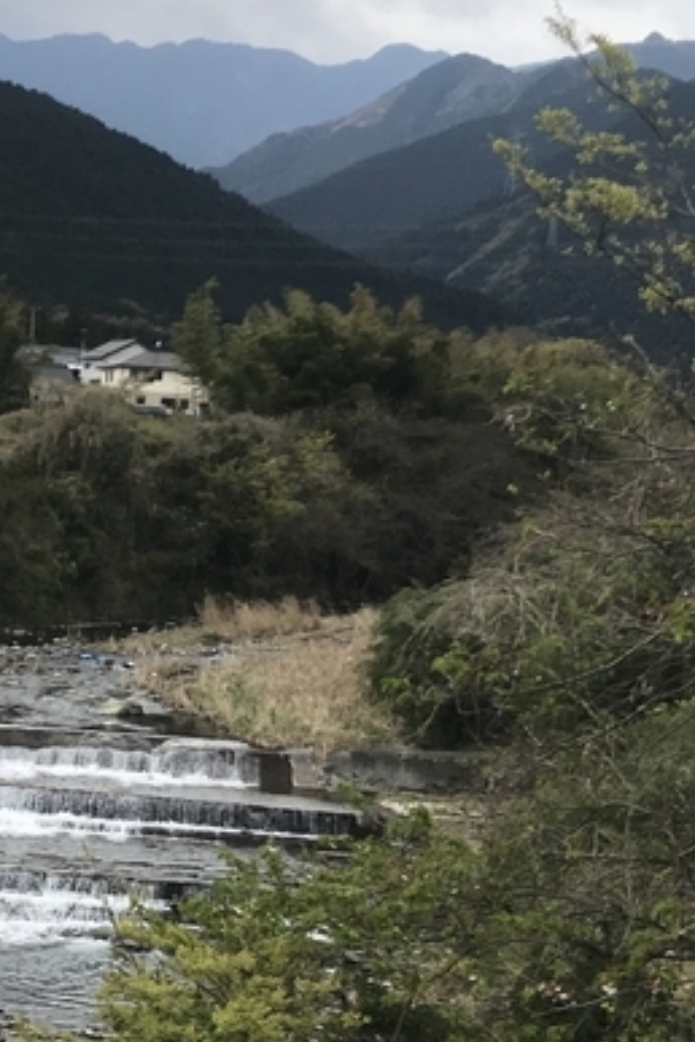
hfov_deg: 17.3
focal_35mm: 77
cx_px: -5
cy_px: 447
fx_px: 2230
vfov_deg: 26.3
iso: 20
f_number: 1.8
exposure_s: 1/2907
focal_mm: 3.99
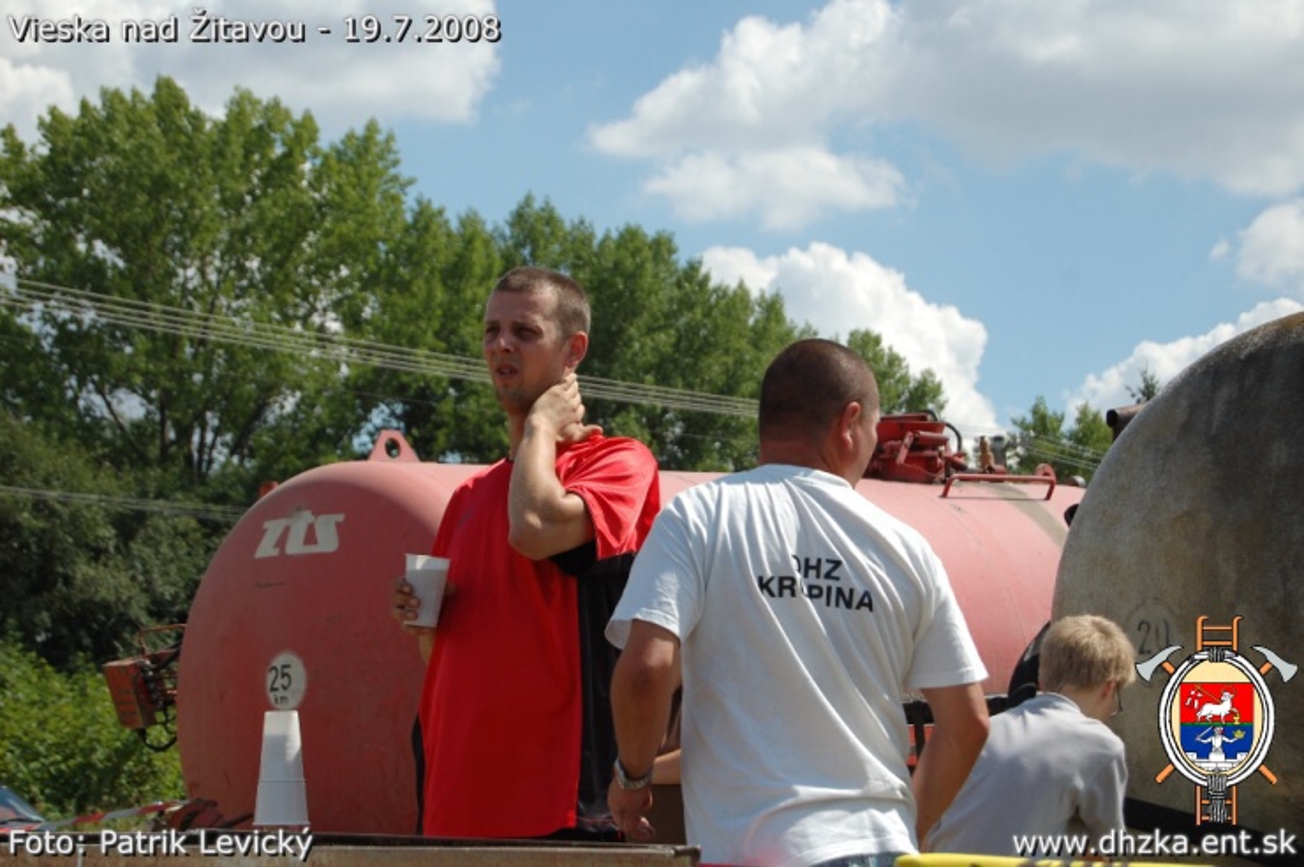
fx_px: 2986
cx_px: 652
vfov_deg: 16.5
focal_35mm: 82
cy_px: 434
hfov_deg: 24.6
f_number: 5.6
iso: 200
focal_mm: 55
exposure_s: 1/800
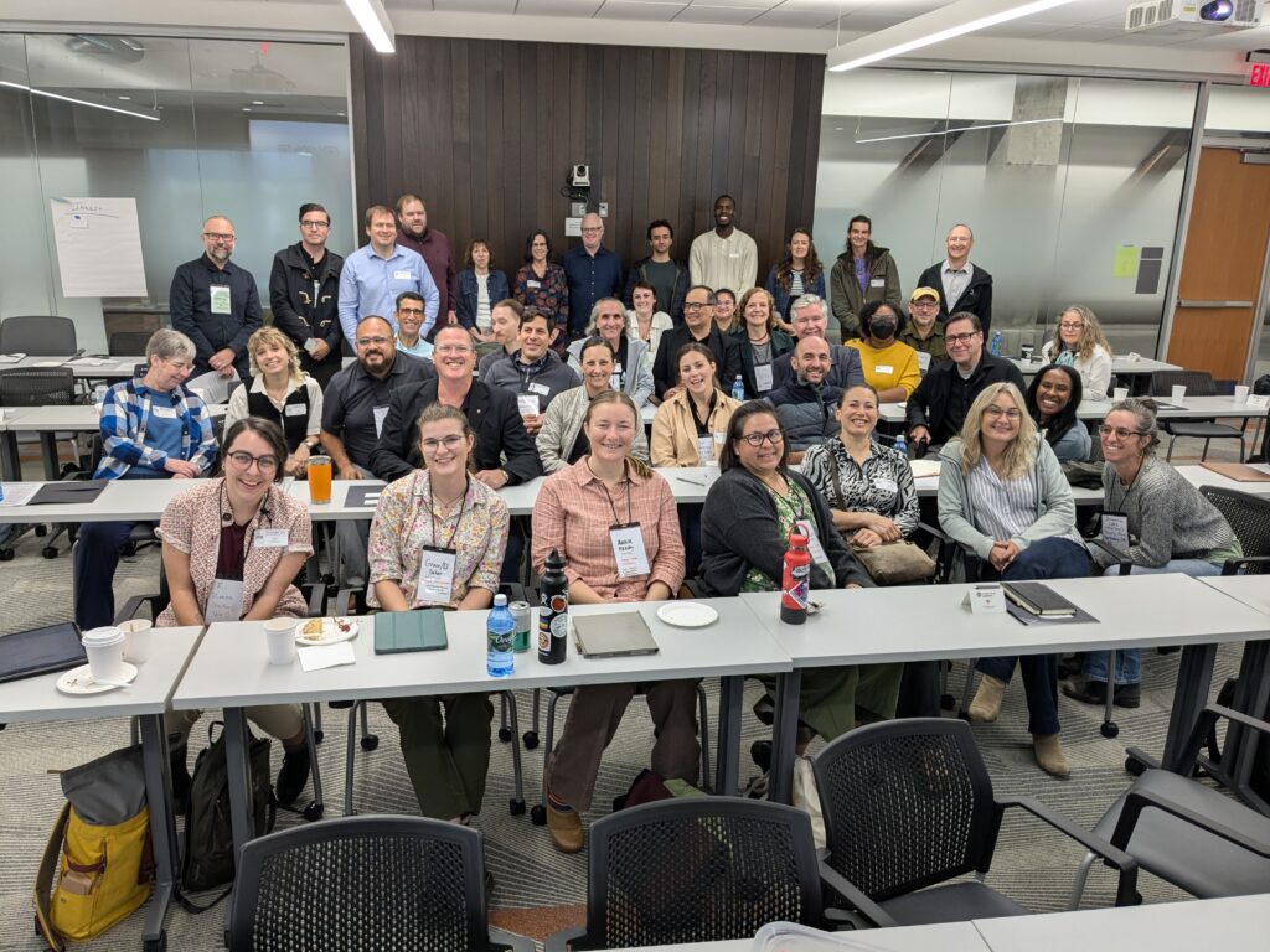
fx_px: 991
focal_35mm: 27
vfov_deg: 51.4
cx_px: 635
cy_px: 476
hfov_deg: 65.3
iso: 50
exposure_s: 1/60
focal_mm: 4.38
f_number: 1.73
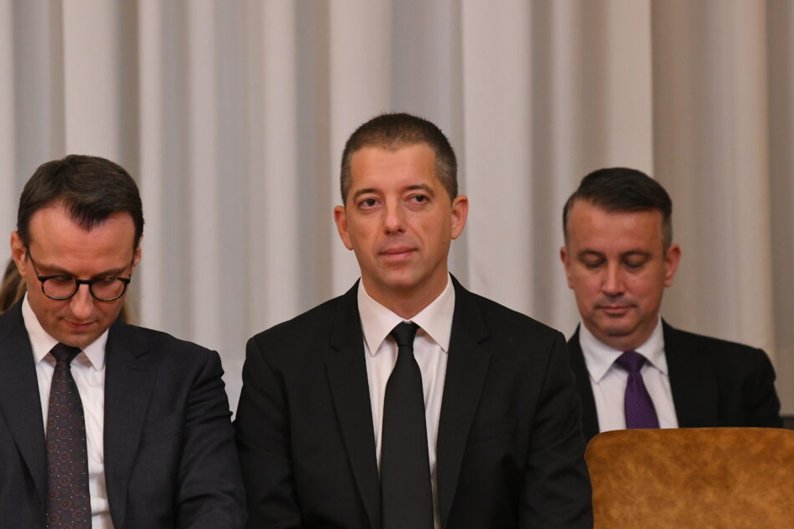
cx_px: 415
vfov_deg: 4.2
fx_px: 7167
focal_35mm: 325
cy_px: 272
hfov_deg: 6.3
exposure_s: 1/320
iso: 3200
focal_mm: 200
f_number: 4
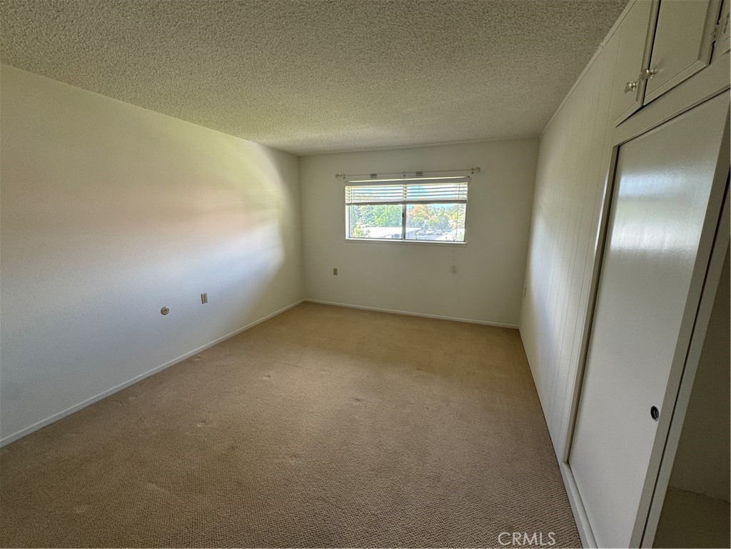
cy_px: 274
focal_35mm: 14
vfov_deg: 85.7
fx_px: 296
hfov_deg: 102.1
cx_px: 366
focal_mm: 2.22
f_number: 2.2
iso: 100
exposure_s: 1/99
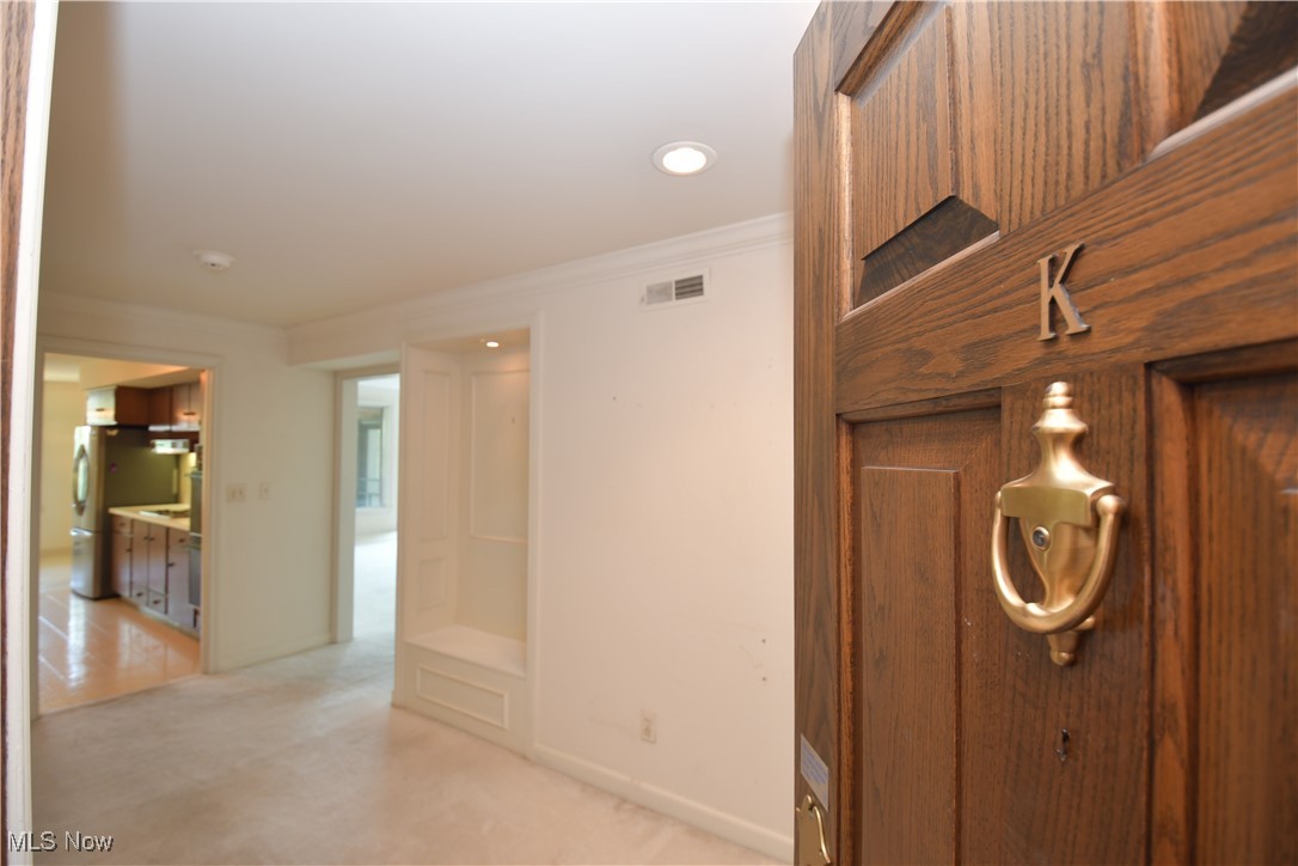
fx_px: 541
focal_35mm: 15
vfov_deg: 77.3
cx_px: 649
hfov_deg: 100.4
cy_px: 433
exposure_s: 1/30
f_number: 4
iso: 400
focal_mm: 10
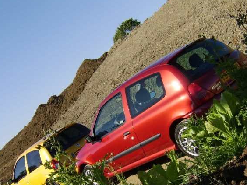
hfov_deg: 42.9
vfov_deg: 32.7
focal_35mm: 44
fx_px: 314
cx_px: 108
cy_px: 119
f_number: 6.7
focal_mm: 8.13
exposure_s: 1/250
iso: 71
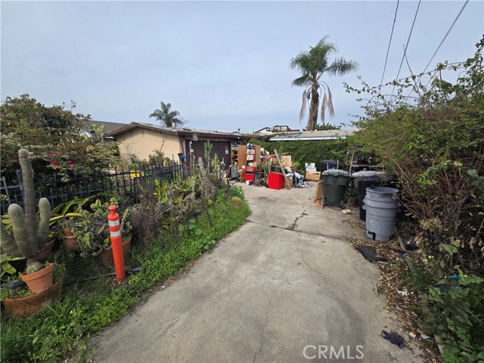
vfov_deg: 89.9
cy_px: 182
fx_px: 182
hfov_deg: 106.2
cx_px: 242
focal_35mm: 13
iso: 50
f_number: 2.2
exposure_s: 1/2228
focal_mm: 2.2
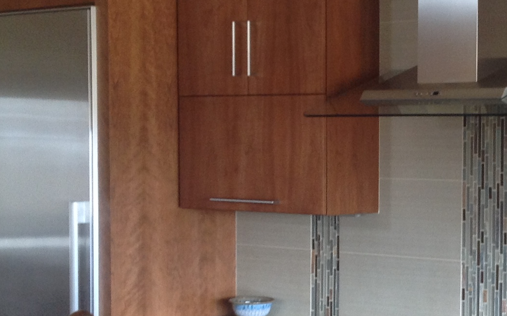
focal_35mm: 92
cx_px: 494
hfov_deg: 21.8
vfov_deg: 14.2
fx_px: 1271
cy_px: 221
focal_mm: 4.28
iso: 80
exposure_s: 1/15
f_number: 2.4
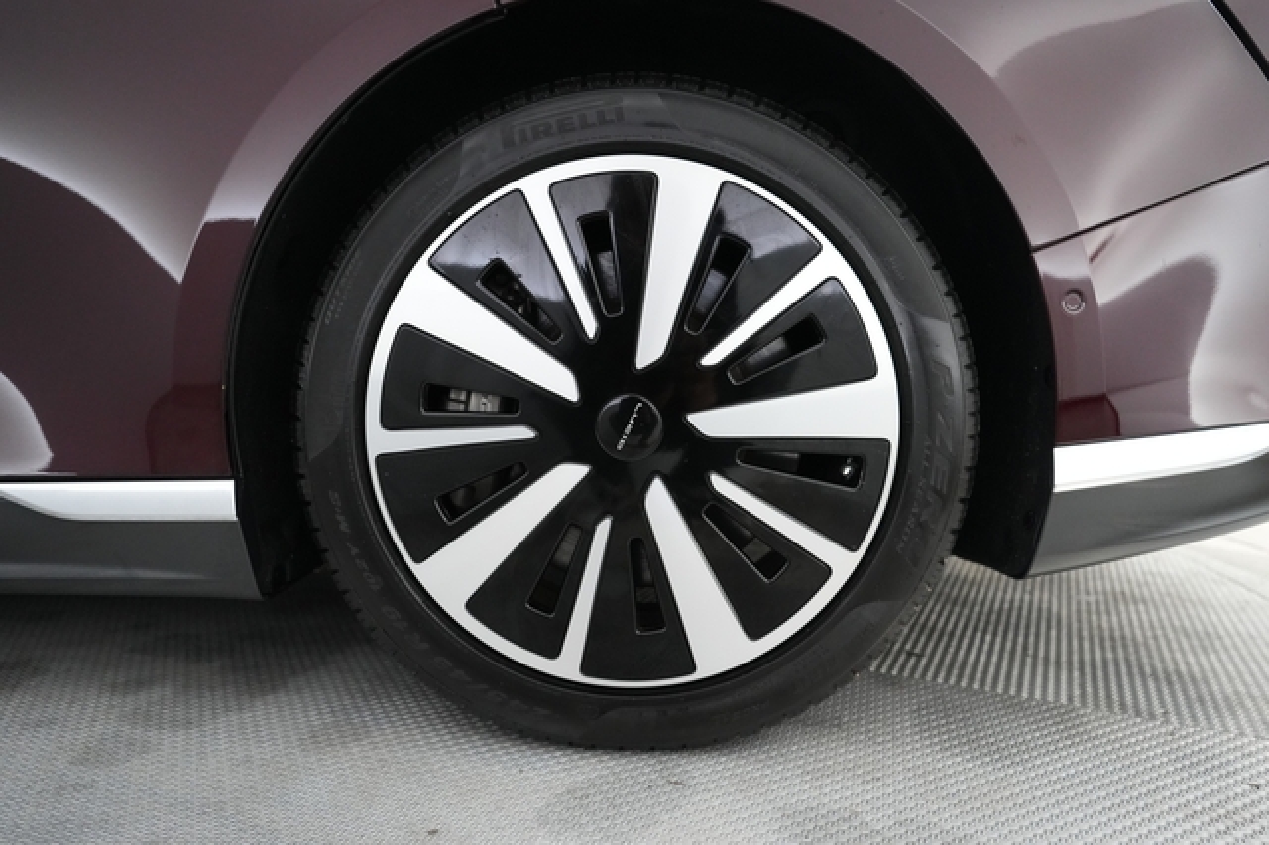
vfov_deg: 53.1
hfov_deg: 73.8
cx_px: 634
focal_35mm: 24
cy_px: 422
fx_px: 846
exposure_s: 1/160
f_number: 2.8
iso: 5000
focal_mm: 24
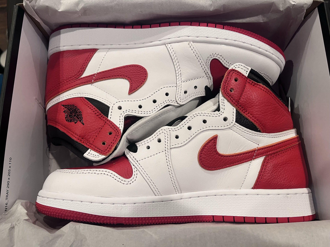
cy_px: 124
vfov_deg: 53.1
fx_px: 248
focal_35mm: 26
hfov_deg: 67.3
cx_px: 165
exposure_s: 1/60
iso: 160
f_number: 1.6
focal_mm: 5.1
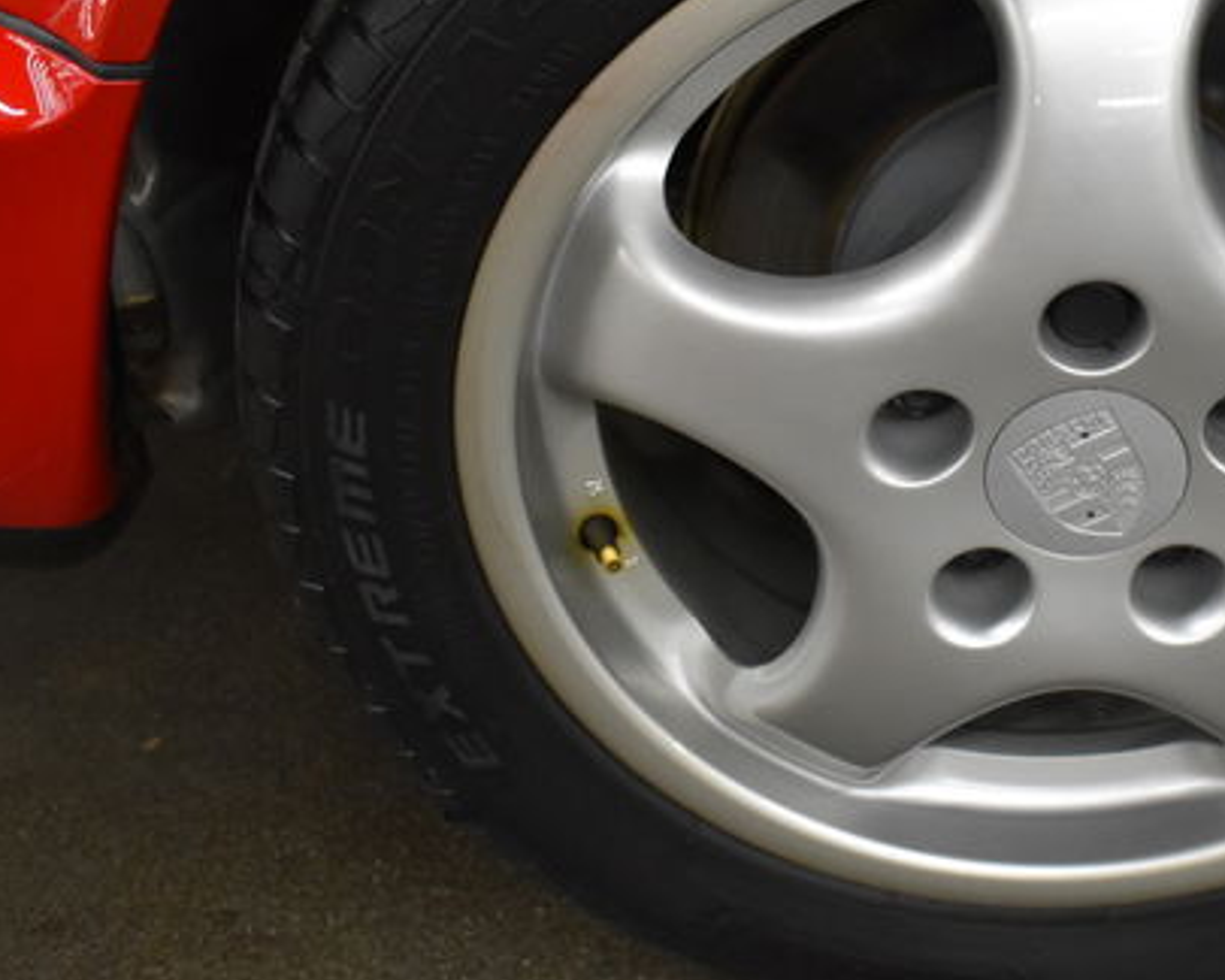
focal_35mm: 64
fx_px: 2320
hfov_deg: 28.7
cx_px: 1050
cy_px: 302
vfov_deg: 23.7
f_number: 3.8
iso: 1600
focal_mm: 24
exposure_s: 1/125
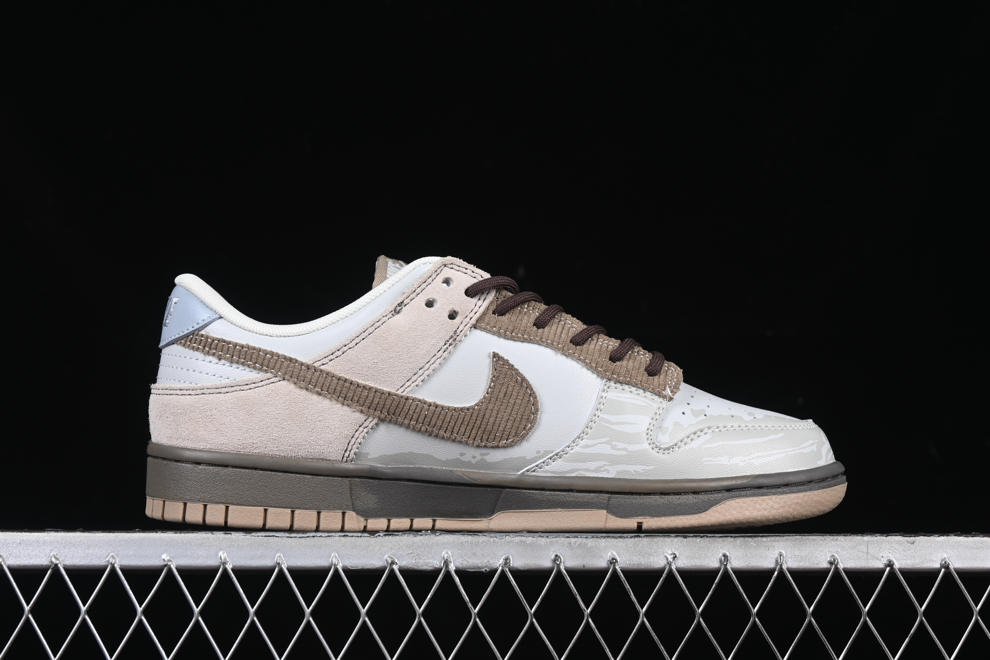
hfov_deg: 27.0
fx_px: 2062
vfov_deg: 18.2
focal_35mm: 75
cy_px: 330
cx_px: 495
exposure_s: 1/80
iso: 160
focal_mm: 50
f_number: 8
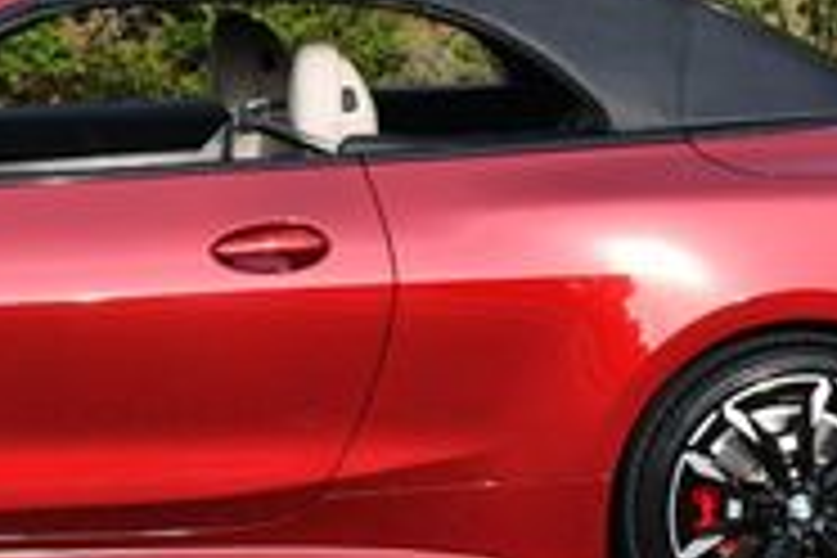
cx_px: 18
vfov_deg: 6.4
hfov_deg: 9.6
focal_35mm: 213
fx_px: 4952
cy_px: -81
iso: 200
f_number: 7.1
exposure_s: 1/250
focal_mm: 31
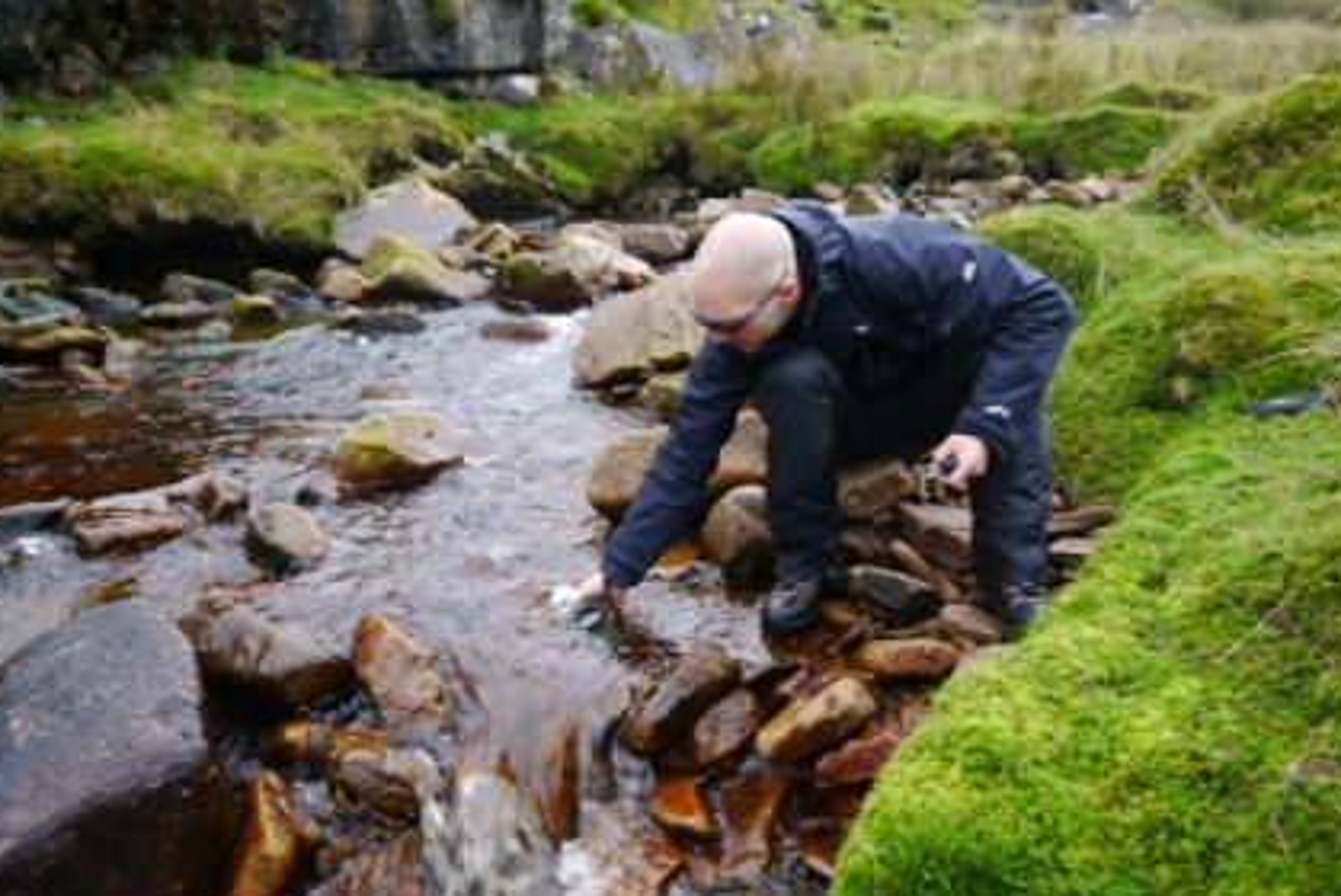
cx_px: 669
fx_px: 1118
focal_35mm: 30
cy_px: 512
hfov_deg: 61.9
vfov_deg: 43.6
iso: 320
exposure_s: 1/60
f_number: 3.5
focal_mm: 14
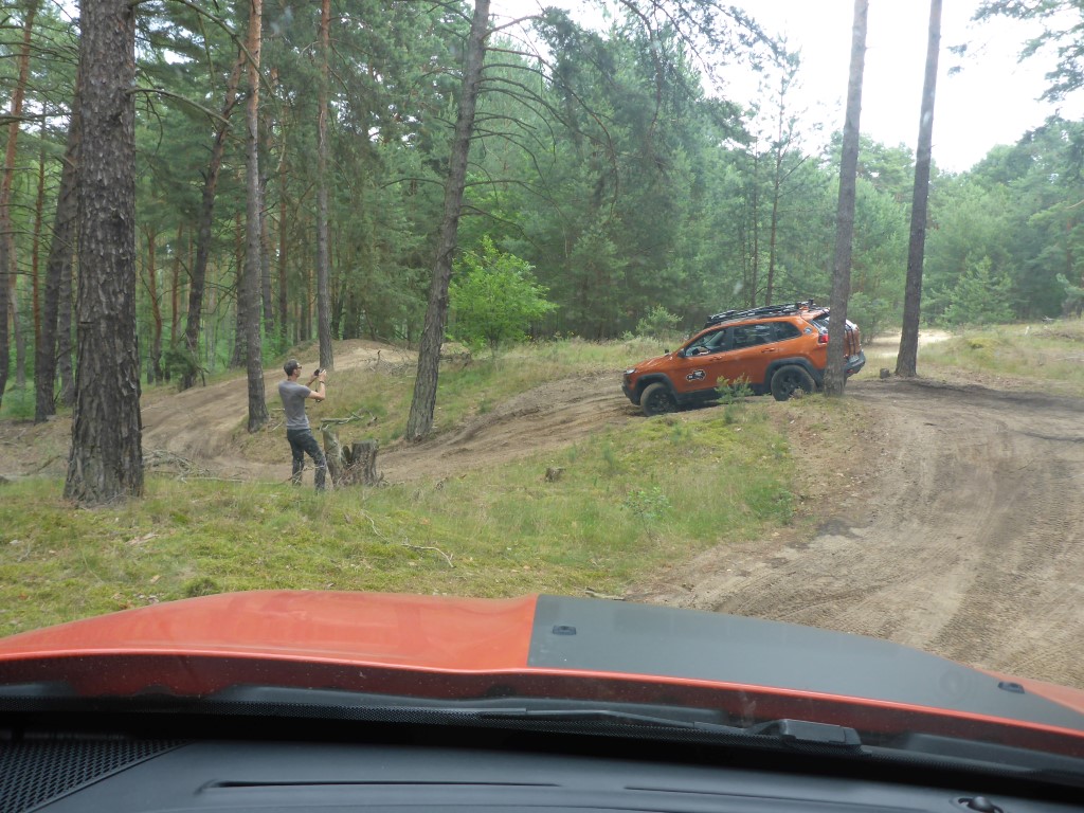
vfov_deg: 49.7
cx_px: 542
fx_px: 877
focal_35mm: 28
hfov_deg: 63.4
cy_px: 406
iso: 100
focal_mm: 4.9
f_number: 3.3
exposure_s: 1/100
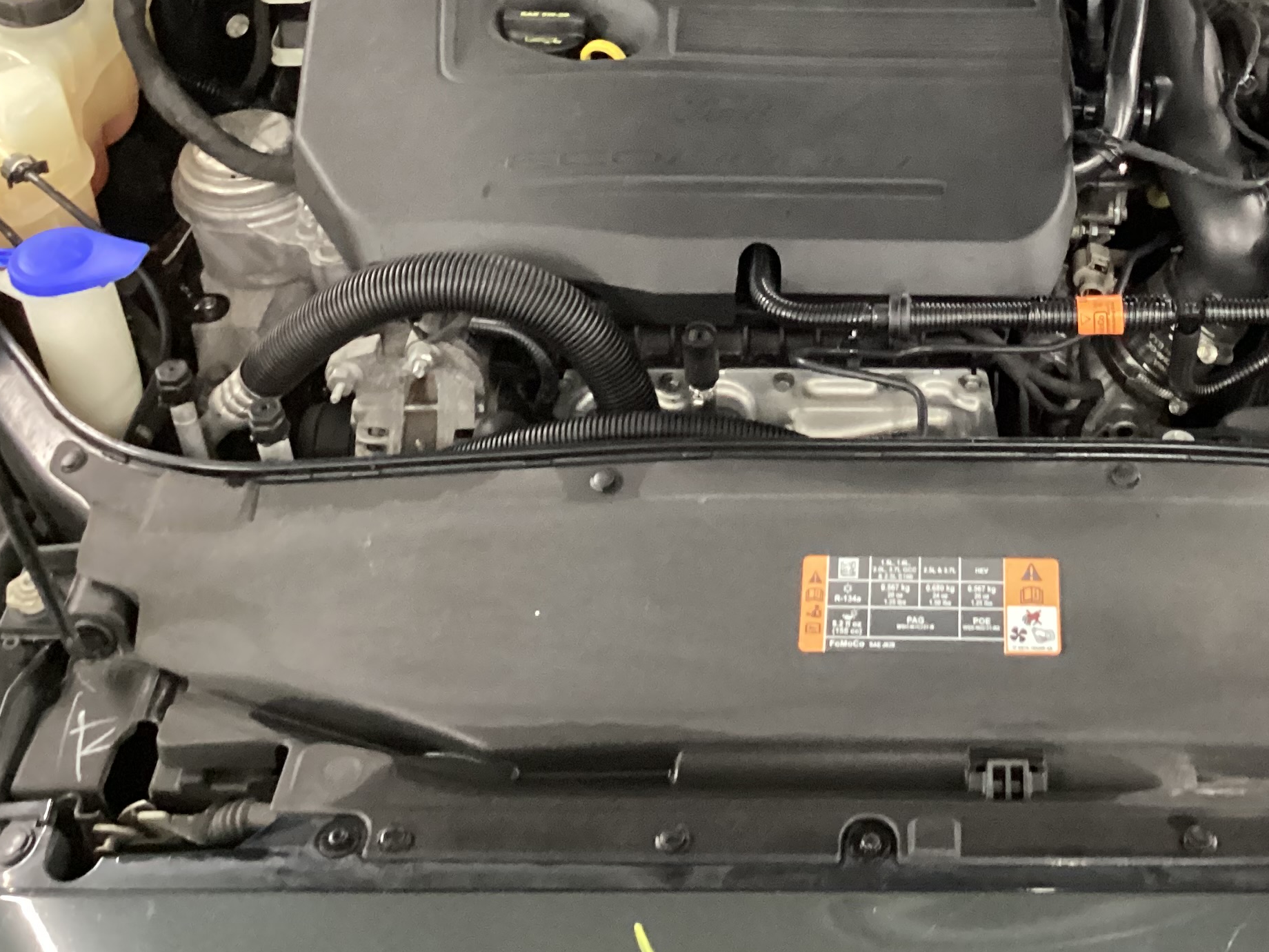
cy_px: 123
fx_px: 2016
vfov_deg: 25.8
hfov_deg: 34.3
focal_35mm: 55
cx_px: 932
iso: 640
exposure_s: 1/20
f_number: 2.4
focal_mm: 3.3
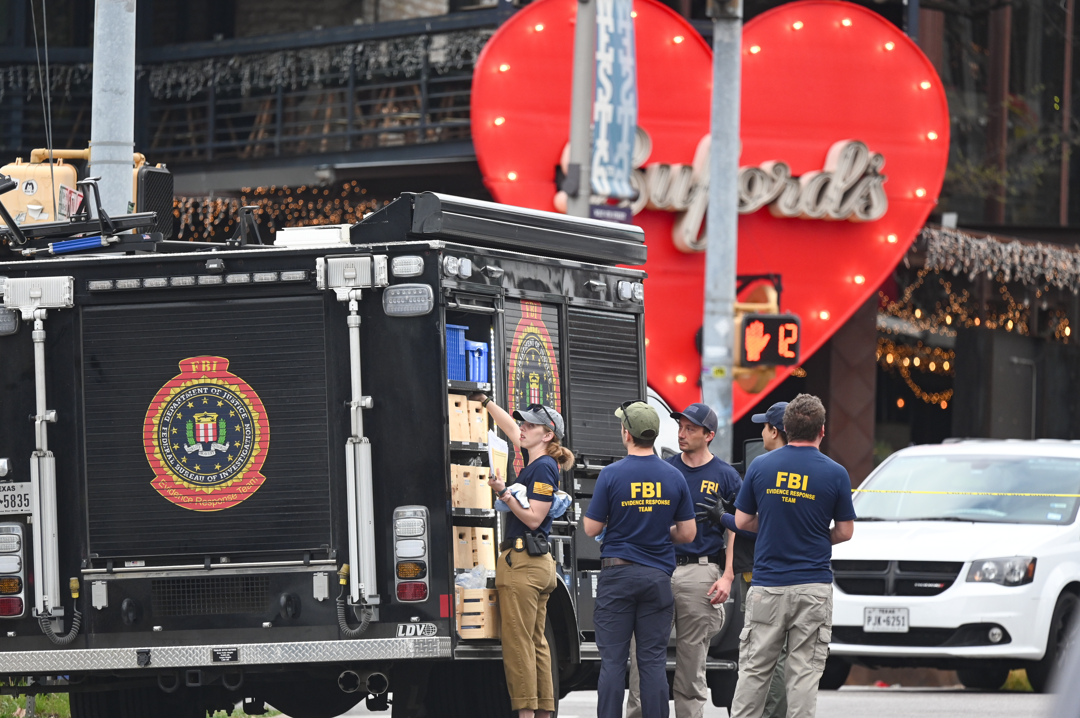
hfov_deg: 6.9
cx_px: 540
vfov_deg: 4.6
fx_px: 8994
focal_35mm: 300
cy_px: 359
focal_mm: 300
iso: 1000
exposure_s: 1/1000
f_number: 4.5
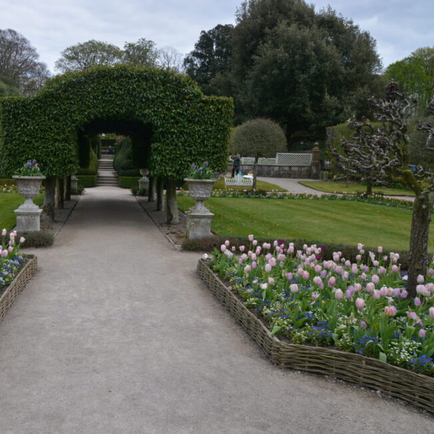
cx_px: 96
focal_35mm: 36
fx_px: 511
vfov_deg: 46.0
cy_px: 217
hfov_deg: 44.2
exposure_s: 1/1000
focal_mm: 27
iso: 1000
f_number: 9
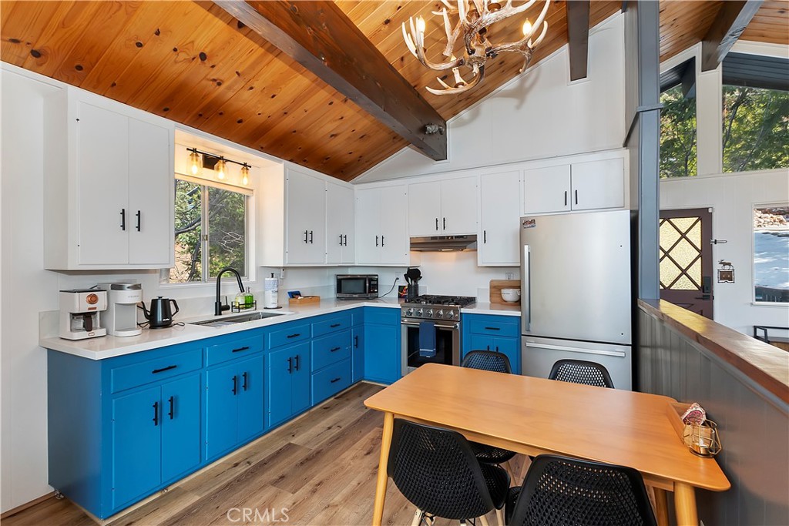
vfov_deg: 77.3
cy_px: 263
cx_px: 394
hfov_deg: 100.4
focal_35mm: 15
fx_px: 329
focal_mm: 10
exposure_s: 1/30
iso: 400
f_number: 8
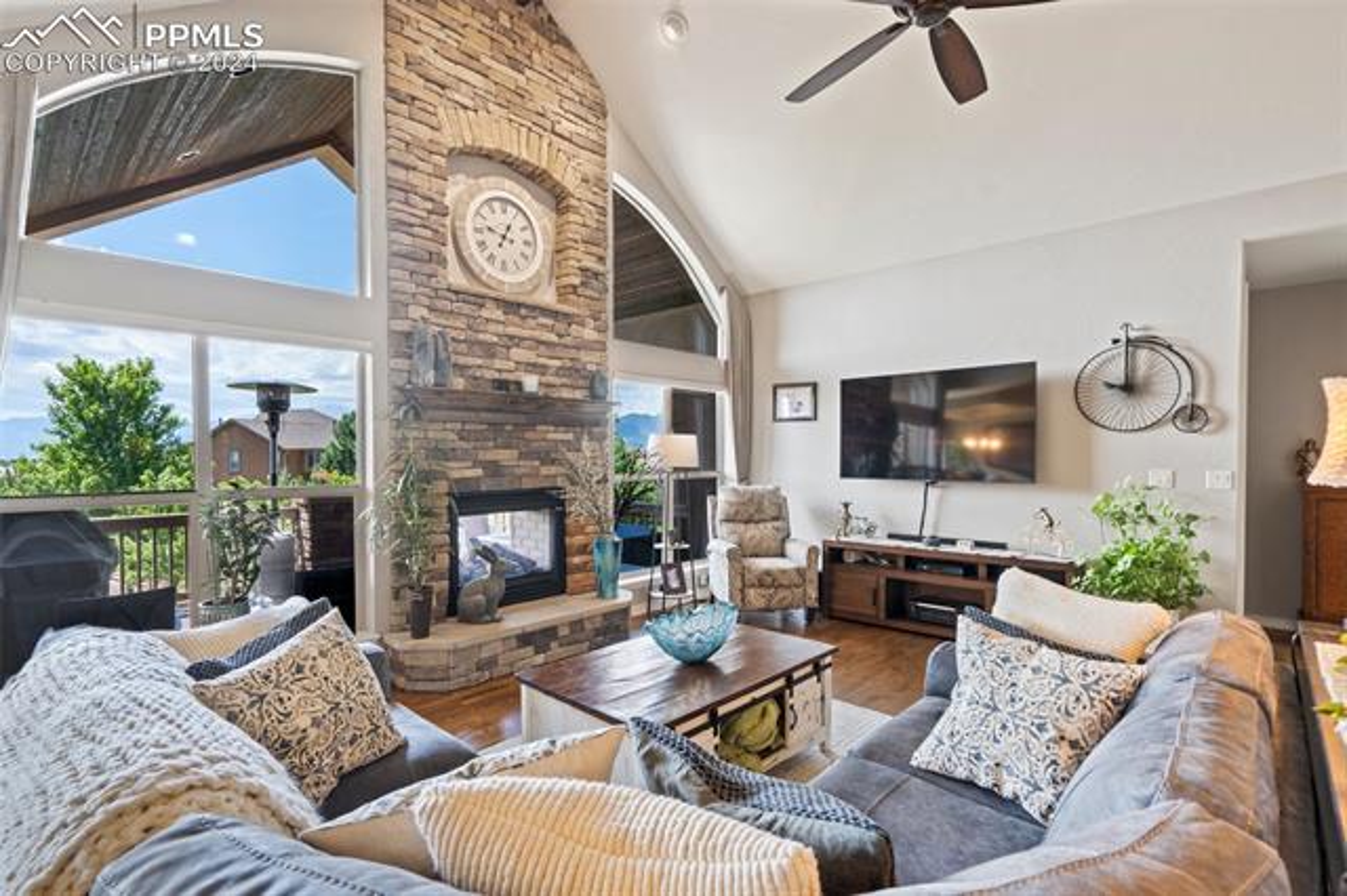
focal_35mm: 16
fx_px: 598
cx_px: 674
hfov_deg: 96.8
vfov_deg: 73.7
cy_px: 448
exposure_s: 1/3
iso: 200
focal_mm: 16
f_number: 7.1
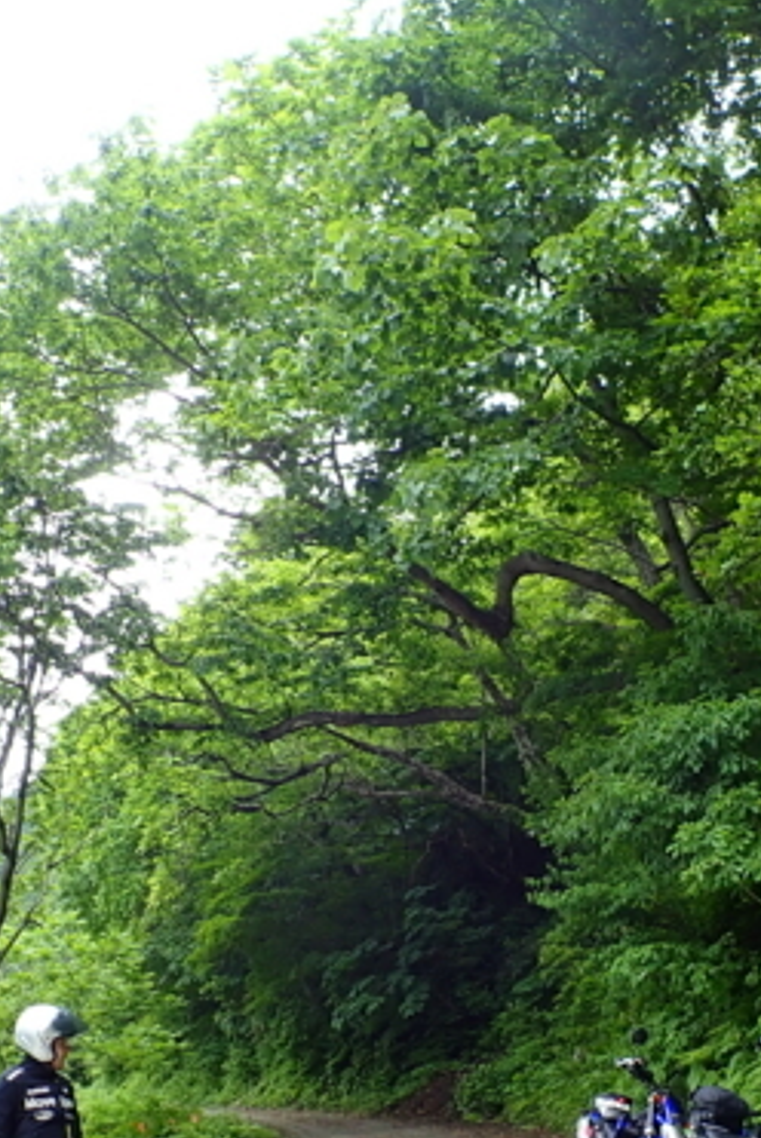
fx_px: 1772
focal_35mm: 56
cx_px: 427
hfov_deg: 24.2
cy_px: 856
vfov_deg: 34.8
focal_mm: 4.5
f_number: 2.8
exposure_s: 1/125
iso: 100
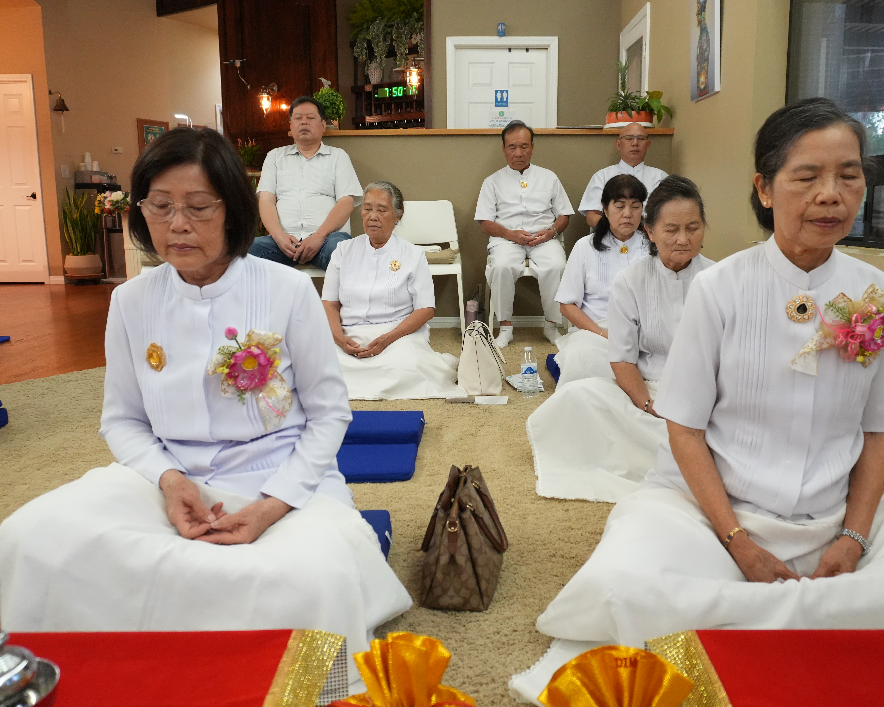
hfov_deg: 62.1
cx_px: 474
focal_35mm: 28
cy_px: 343
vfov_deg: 51.5
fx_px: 733
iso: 3200
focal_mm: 16
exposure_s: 1/100
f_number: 4
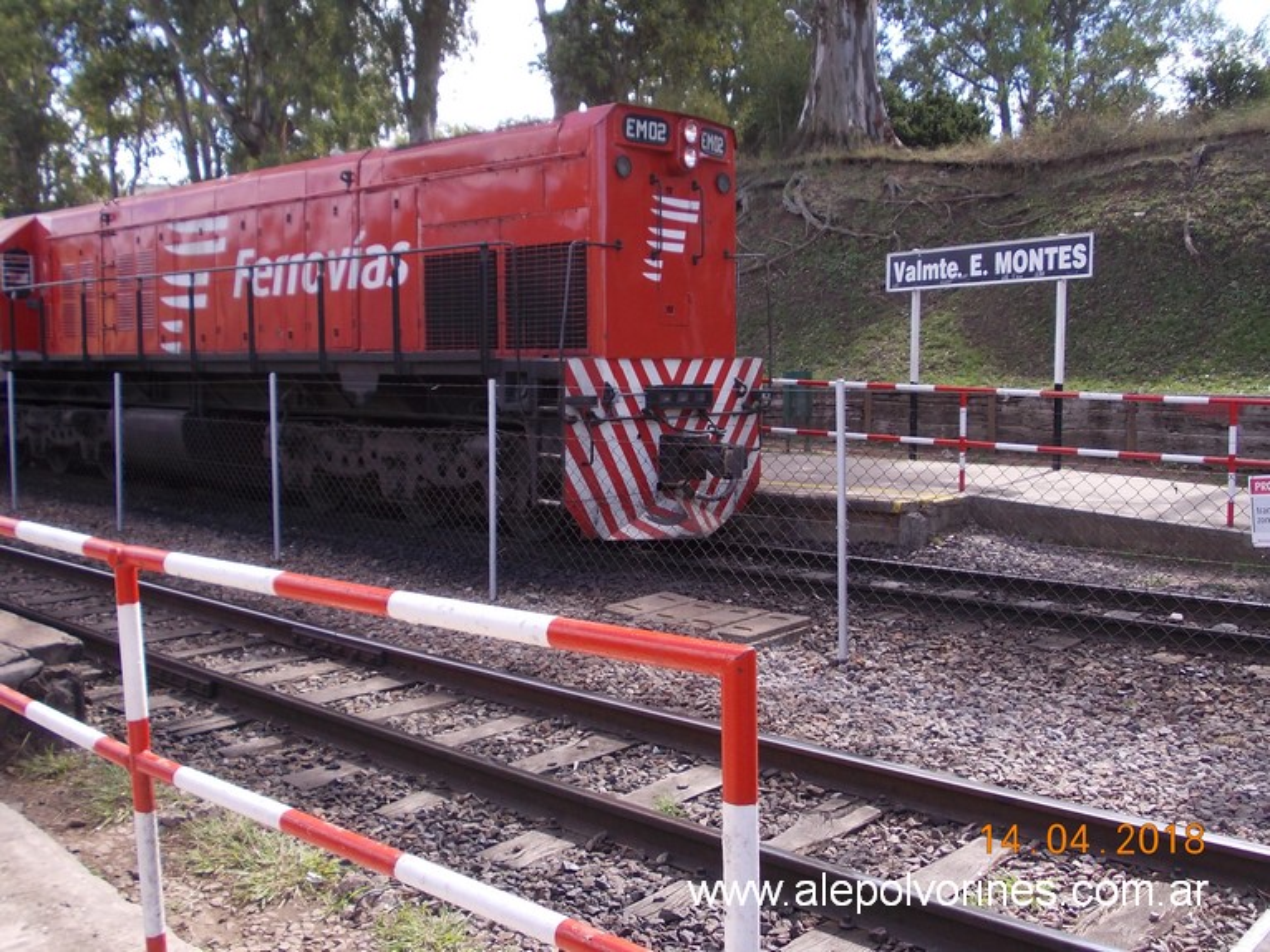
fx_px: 1394
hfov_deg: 49.0
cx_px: 635
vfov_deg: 37.7
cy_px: 476
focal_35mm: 38
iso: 80
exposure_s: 1/250
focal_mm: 5.3
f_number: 3.1
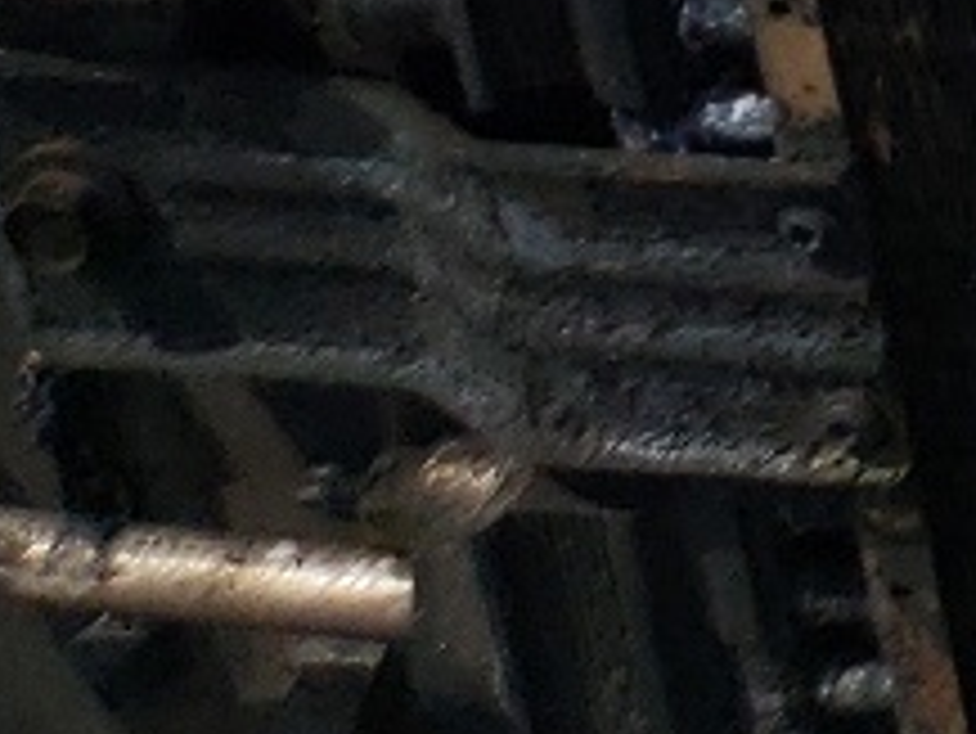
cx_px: 3135
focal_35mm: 192
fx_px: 5416
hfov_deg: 8.3
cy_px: -1864
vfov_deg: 6.6
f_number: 1.5
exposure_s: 1/5000
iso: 50
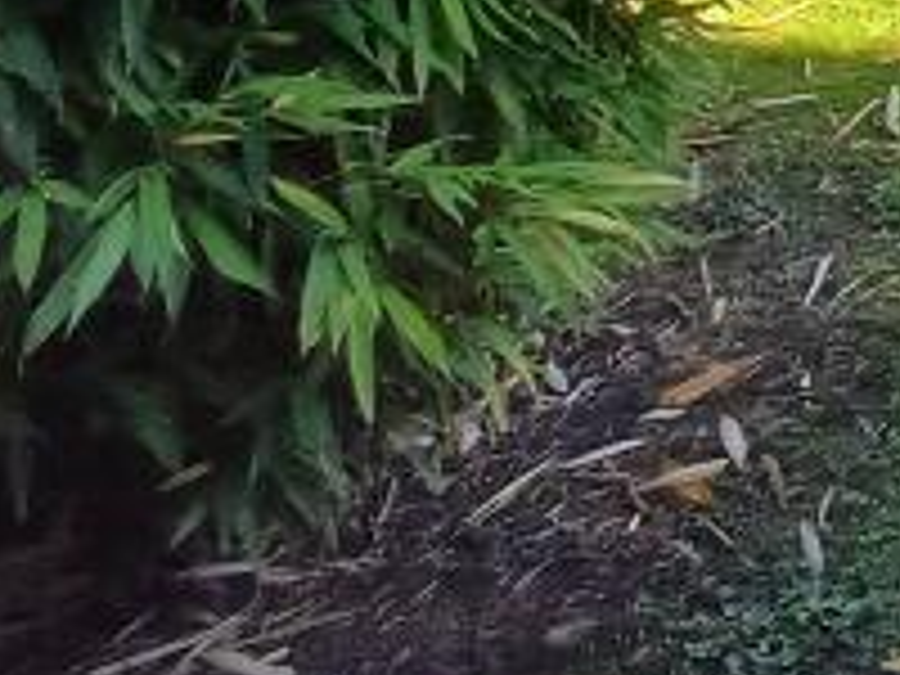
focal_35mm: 82
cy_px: -482
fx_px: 2132
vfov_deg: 15.8
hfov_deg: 16.8
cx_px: 1863
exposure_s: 1/337
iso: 40
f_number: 2.2
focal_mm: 1.64
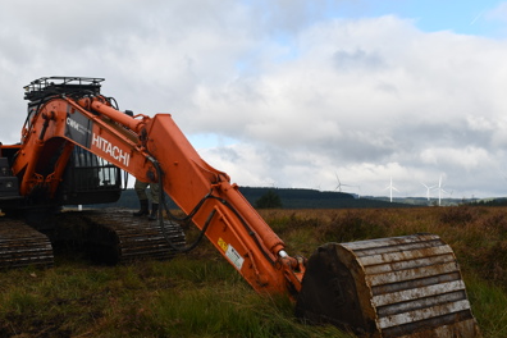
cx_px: 209
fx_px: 704
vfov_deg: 27.0
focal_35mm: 50
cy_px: 196
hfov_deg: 39.5
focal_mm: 27
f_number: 8
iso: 125
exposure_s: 1/250
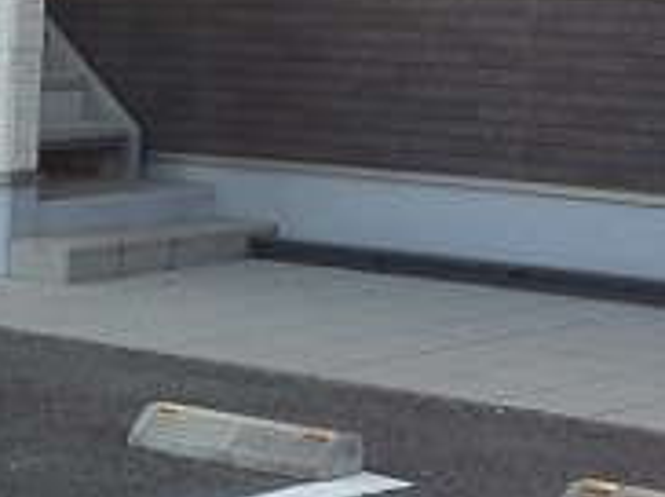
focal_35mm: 142
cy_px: 515
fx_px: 2724
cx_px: -303
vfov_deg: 10.3
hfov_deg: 13.2
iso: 50
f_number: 2.4
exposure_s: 1/340
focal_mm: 4.28
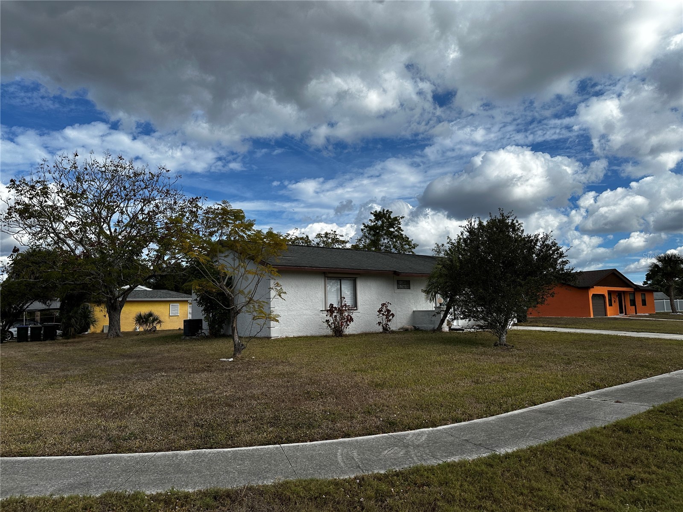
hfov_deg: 71.6
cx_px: 342
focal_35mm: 24
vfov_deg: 56.8
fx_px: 474
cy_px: 256
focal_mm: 6.86
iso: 80
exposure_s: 1/7576
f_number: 1.78
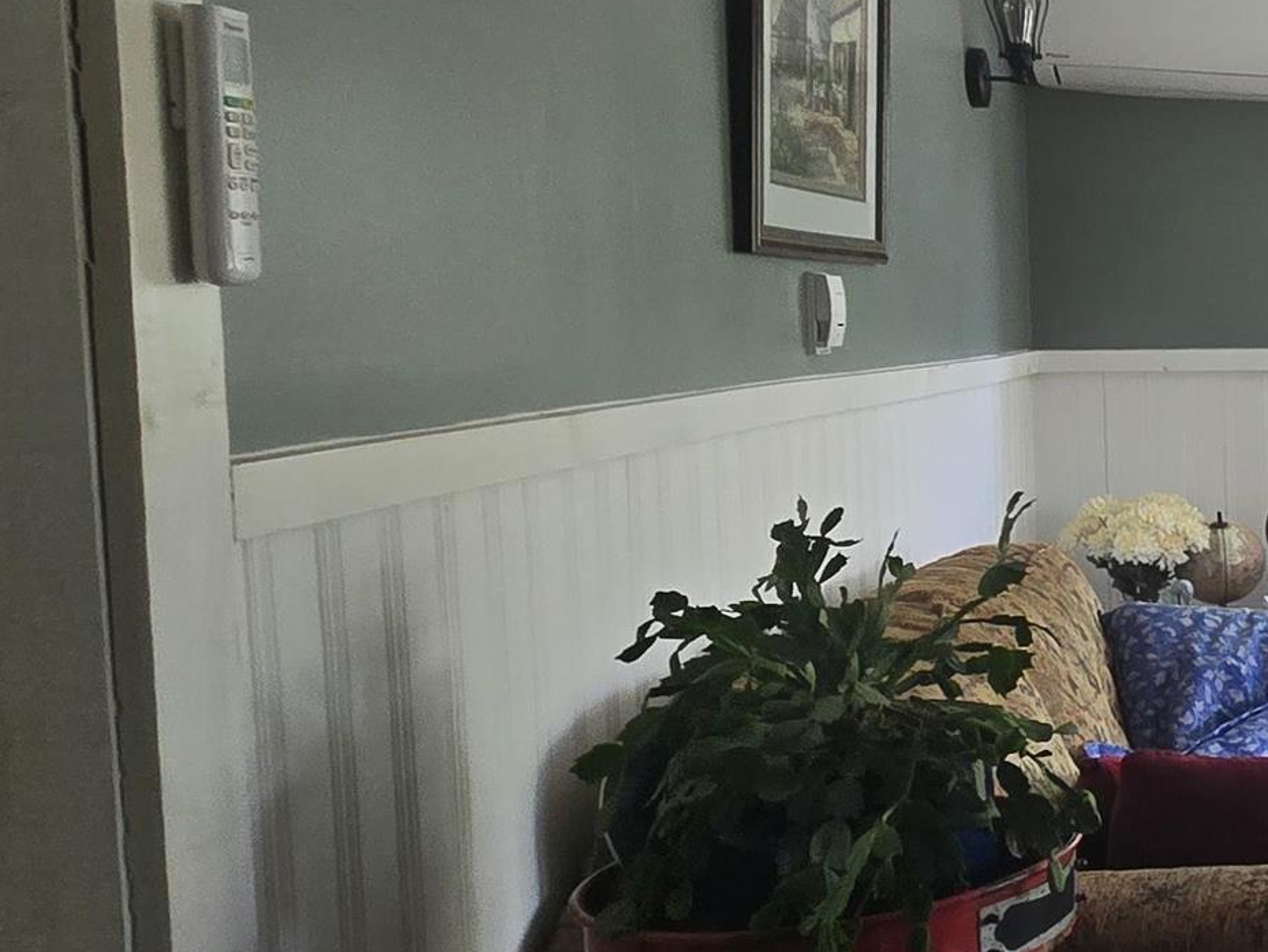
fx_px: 1575
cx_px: 1968
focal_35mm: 43
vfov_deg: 33.6
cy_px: 418
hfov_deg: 27.4
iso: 160
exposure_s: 1/60
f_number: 2.2
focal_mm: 2.2
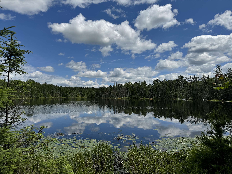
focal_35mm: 24
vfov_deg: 56.8
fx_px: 161
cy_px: 87
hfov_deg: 71.6
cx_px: 116
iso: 80
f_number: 1.78
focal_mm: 6.76
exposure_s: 1/9009
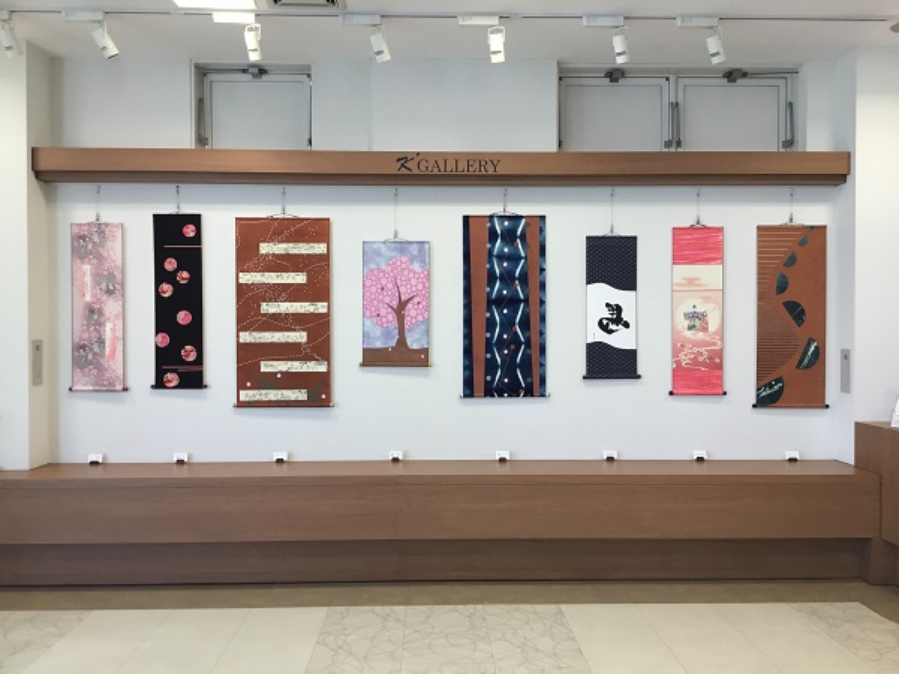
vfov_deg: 45.4
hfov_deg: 58.4
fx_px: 805
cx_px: 450
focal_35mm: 31
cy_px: 337
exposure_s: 1/40
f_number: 2.4
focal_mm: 3.3
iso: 25
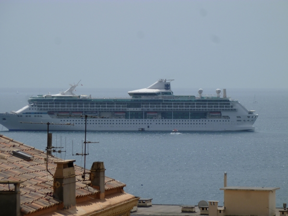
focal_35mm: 196
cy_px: 108
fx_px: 1631
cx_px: 144
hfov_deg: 10.1
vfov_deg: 7.6
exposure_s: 1/800
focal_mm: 35
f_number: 5.7
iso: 80
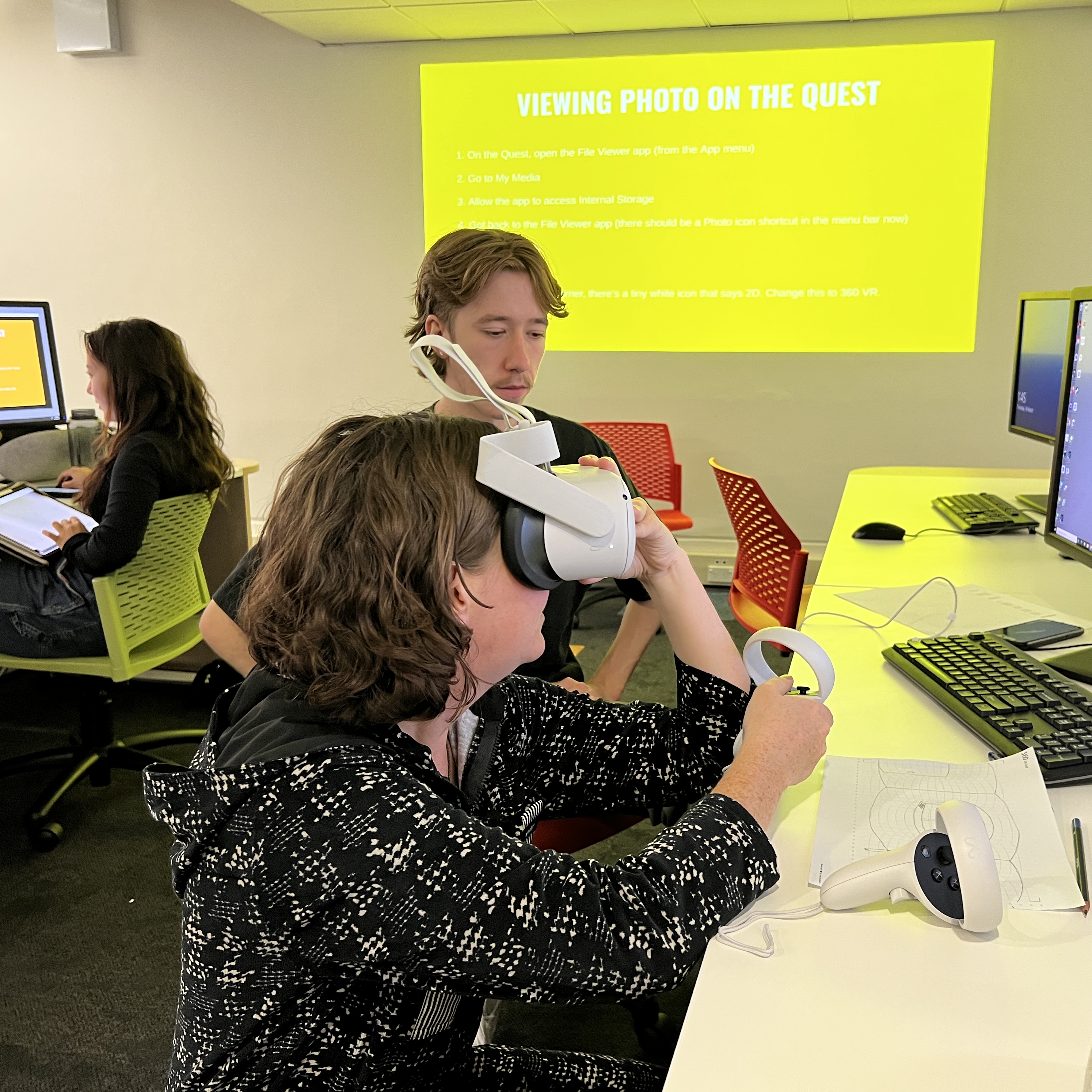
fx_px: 1106
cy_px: 545
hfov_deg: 52.1
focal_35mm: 31
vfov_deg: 52.5
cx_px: 669
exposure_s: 1/50
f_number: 1.5
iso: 125
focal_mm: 5.7
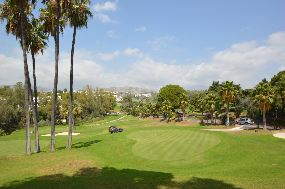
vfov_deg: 43.5
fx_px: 237
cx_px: 142
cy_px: 94
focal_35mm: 30
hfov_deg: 62.0
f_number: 8
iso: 100
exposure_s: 1/250
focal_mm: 20
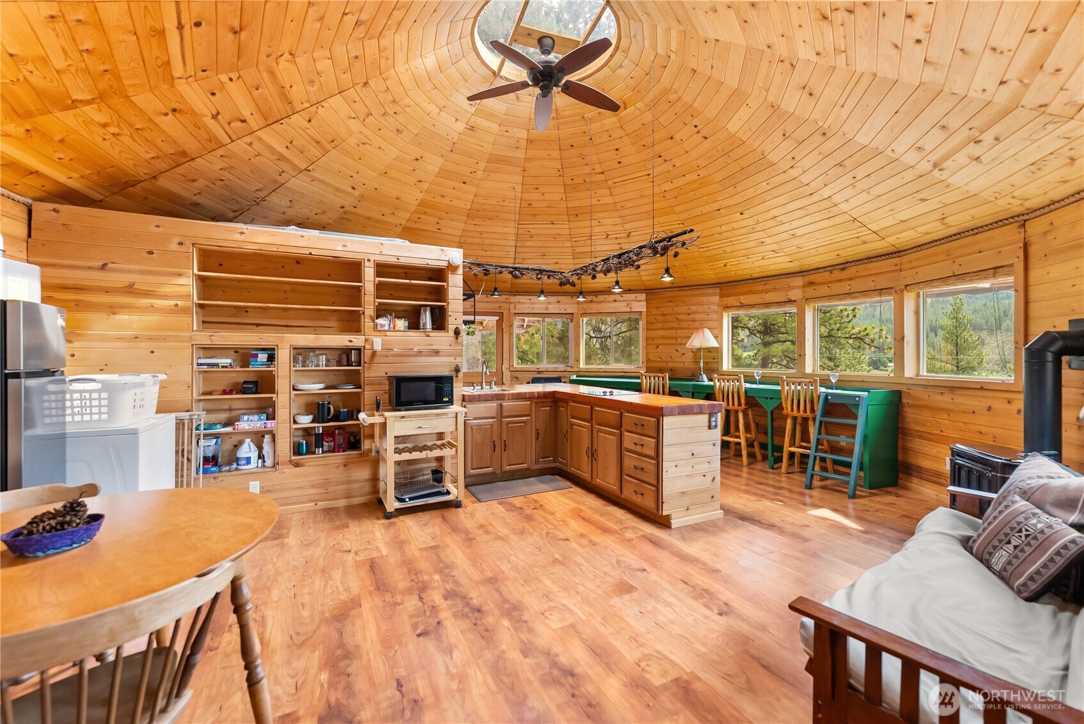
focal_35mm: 14
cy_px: 362
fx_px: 422
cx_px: 542
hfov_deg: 104.2
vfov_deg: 81.3
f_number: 3.5
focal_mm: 14
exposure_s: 1/5
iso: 100
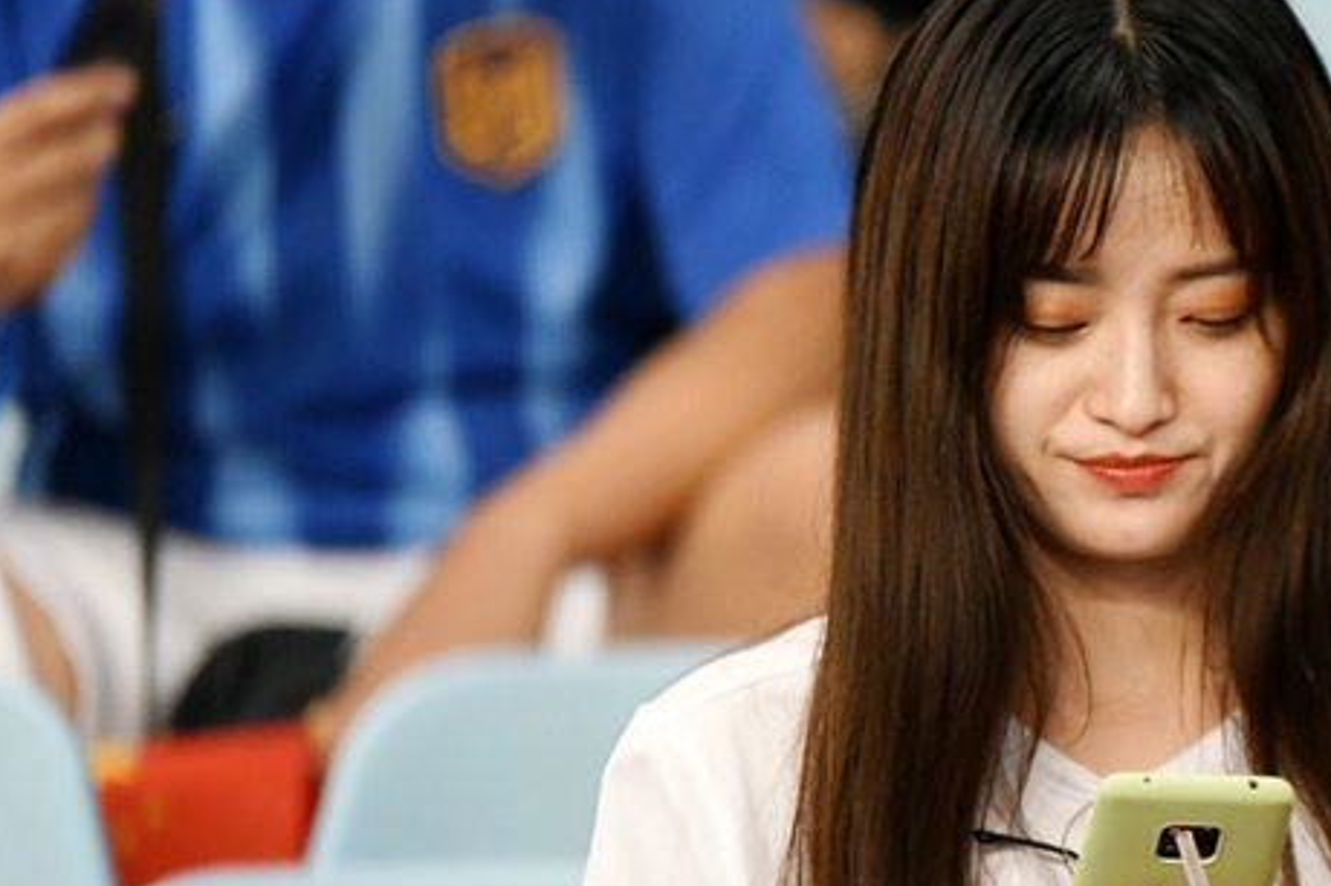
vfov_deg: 3.3
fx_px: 15258
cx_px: 943
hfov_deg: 5.0
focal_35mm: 413
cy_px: 747
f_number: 2.8
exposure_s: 1/250
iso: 2000
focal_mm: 200
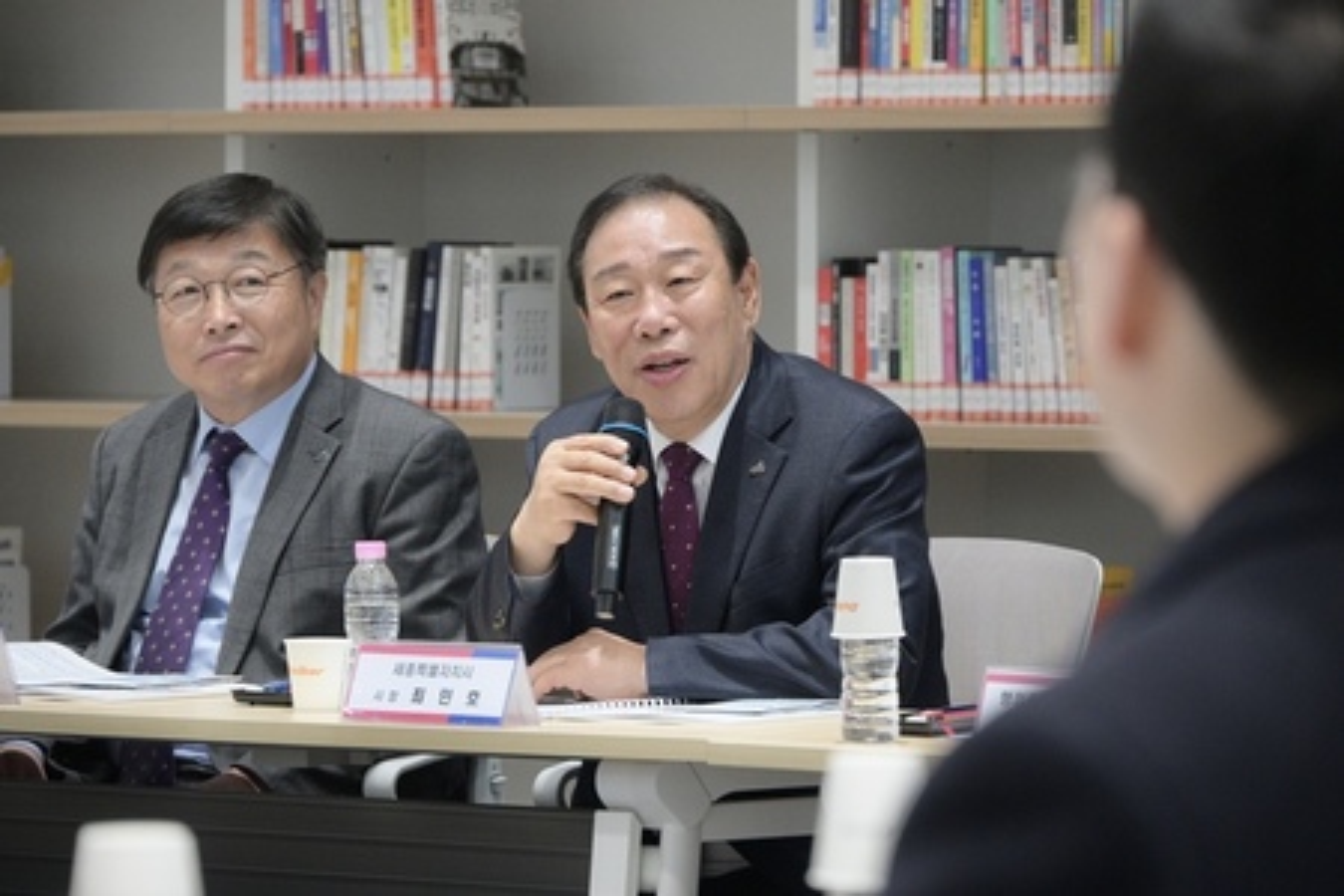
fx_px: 6719
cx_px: 672
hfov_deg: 11.4
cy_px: 448
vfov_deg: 7.6
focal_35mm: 180
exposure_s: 1/160
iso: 4000
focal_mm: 180
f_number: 6.3
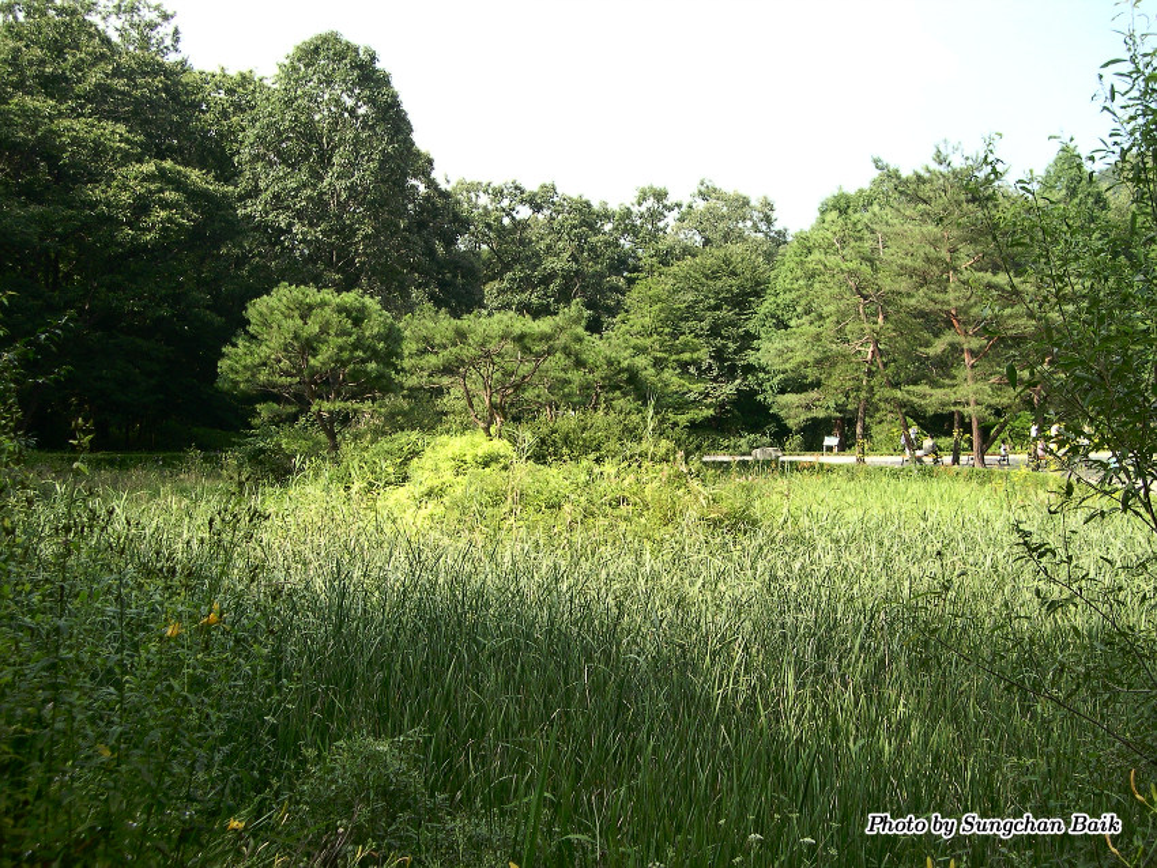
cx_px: 578
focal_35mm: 38
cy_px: 434
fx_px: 1270
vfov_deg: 37.7
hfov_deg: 49.0
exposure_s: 1/510
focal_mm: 8
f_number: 2.8
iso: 100
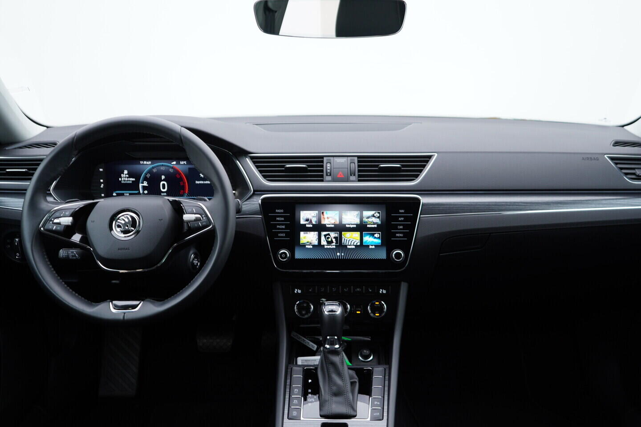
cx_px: 320
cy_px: 214
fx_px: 641
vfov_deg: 36.9
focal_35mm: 36
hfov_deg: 53.1
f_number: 2.8
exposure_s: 1/40
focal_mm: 24
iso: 125
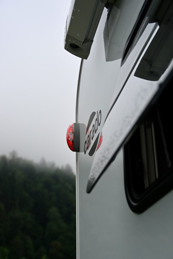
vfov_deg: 38.2
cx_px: 86
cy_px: 130
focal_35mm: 52
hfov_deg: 26.0
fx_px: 375
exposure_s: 1/250
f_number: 5.6
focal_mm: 52
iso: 360
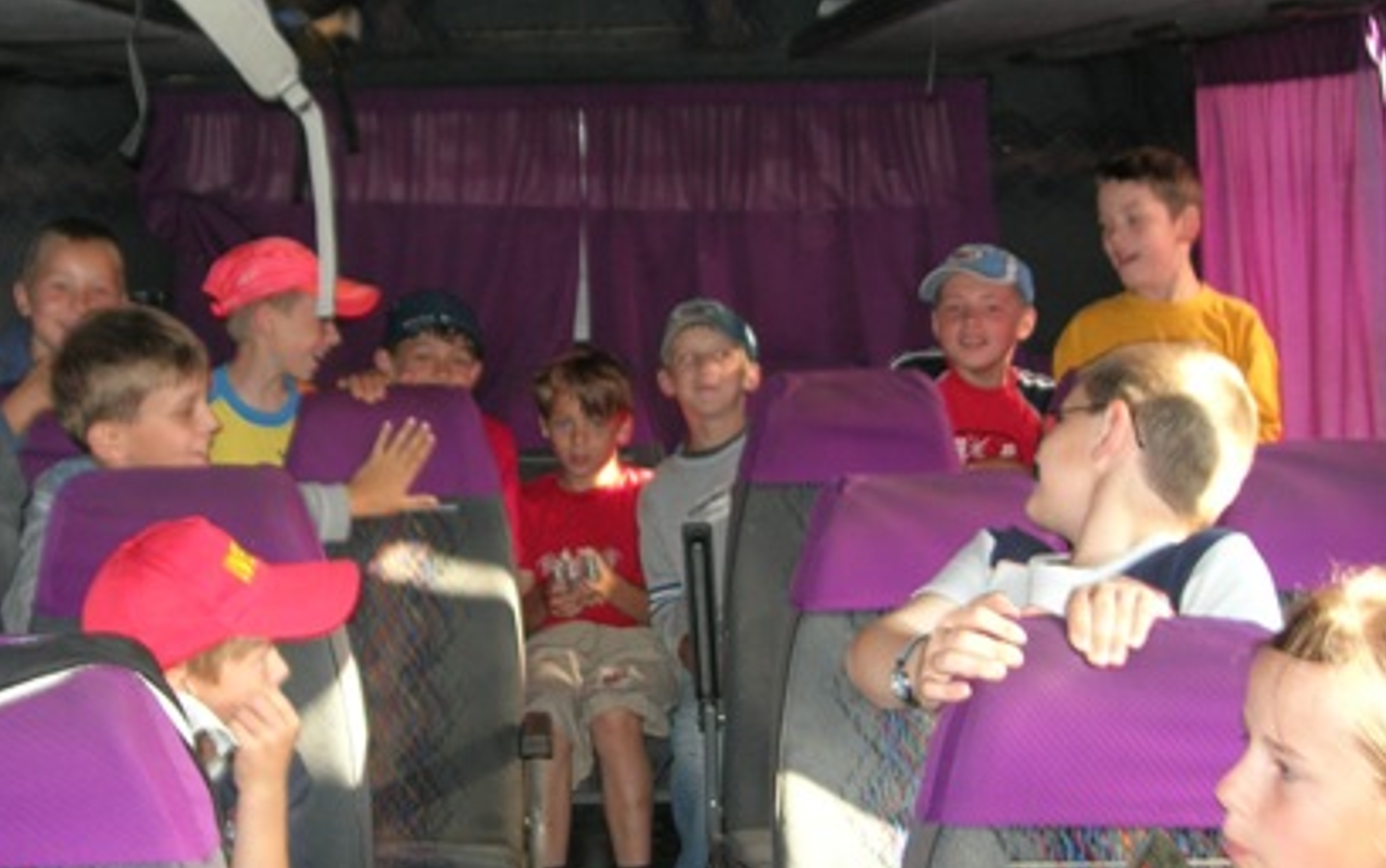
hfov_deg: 39.5
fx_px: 1927
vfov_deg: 25.3
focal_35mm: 51
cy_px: 354
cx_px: 590
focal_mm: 7.8
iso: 73
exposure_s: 1/60.1
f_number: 2.8
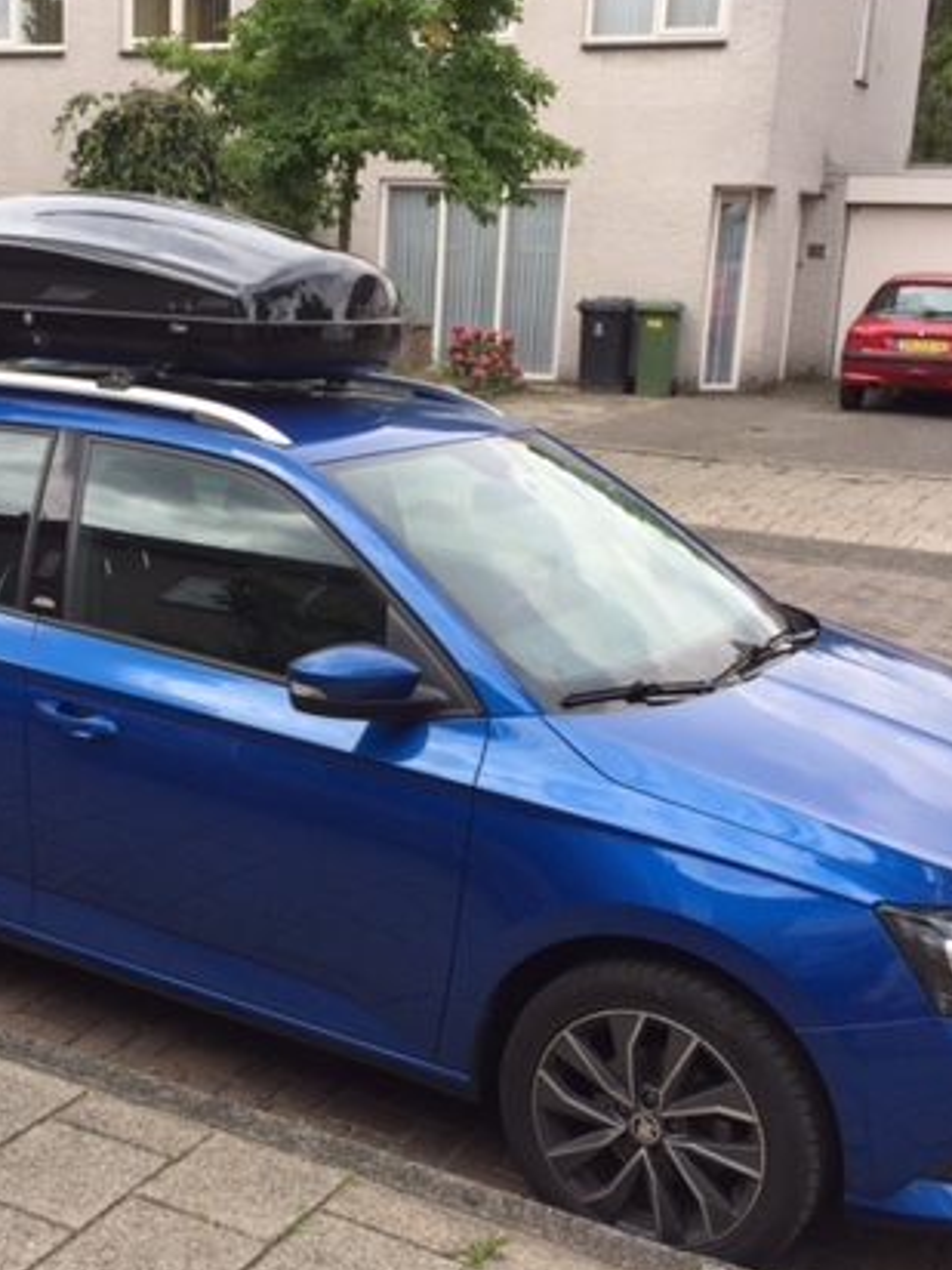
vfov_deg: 42.1
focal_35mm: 45
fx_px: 1650
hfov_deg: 32.0
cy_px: 647
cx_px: 327
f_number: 2.2
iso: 32
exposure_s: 1/590
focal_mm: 4.15
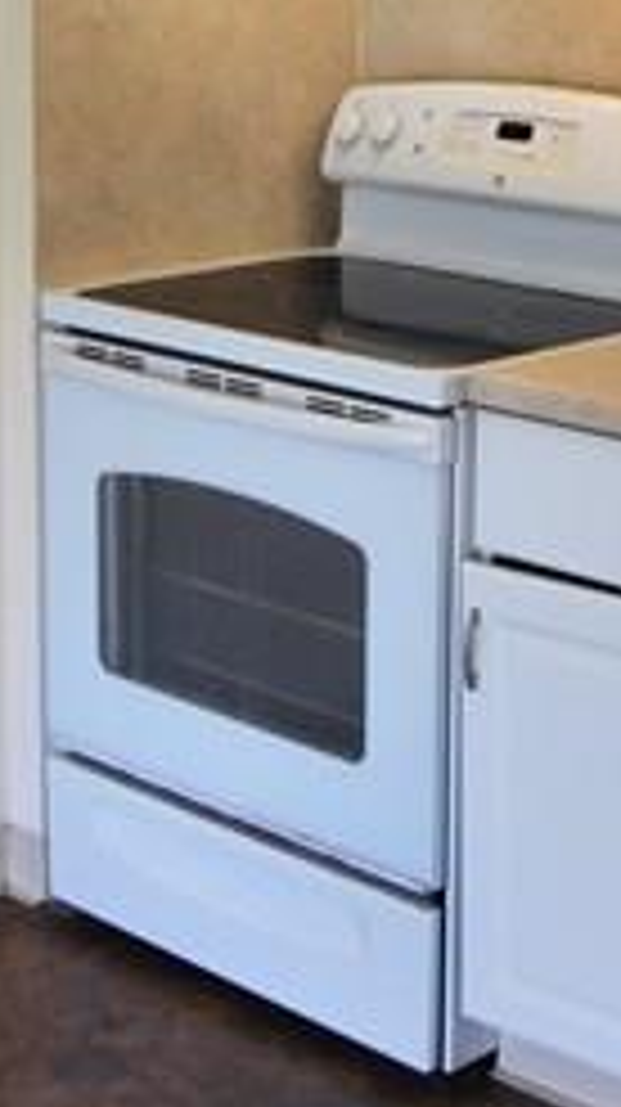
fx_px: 2288
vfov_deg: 26.3
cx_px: 423
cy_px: 115
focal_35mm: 78
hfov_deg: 15.4
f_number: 4.5
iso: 200
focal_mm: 18
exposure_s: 1/80
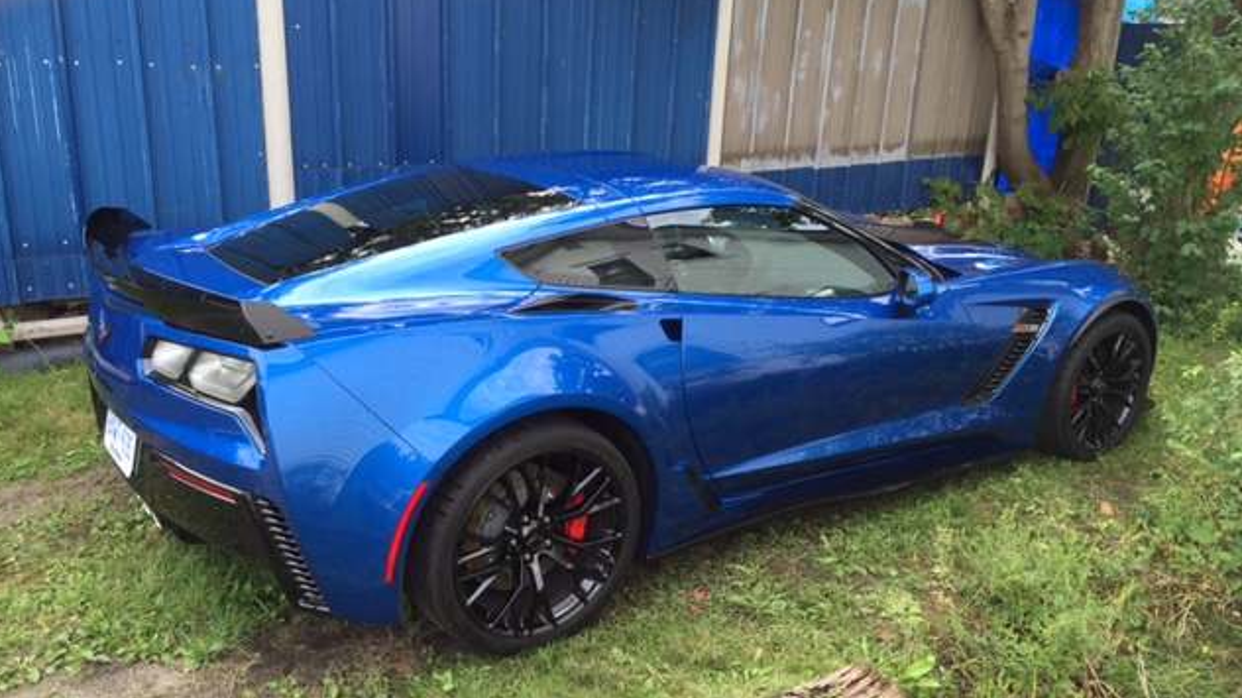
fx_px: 1053
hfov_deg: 61.0
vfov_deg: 36.6
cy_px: 385
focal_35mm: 32
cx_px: 615
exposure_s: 1/220
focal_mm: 4.15
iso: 32
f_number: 2.2
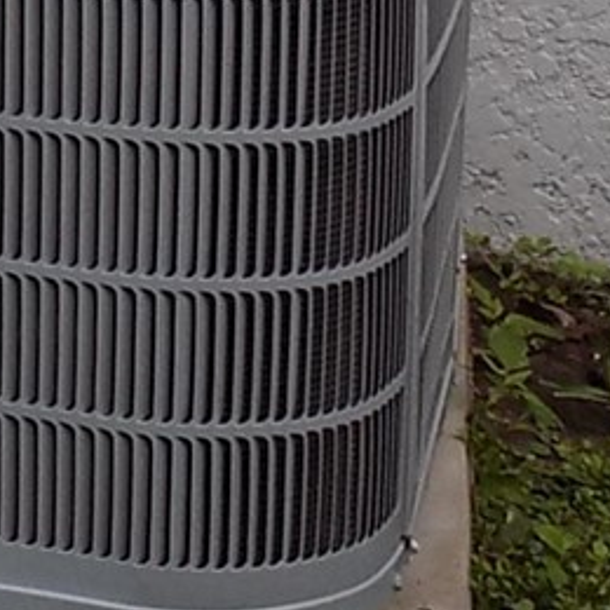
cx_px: -486
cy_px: -291
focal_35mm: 125
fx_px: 2492
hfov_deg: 12.7
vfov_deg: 13.2
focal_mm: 4
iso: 80
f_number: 3.1
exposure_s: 1/30
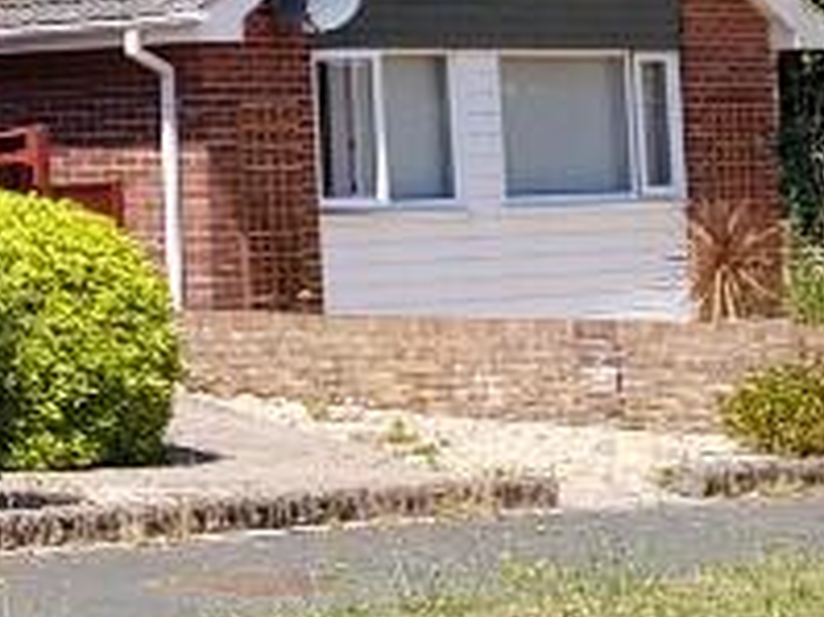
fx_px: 3188
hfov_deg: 12.8
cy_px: 66
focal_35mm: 134
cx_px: -824
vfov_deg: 11.0
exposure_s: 1/1364
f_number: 1.7
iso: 40
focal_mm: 4.2
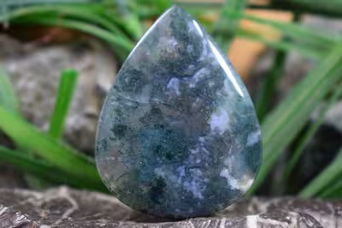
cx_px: 171
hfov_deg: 24.6
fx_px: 783
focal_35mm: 82
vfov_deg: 16.5
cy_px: 114
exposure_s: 1/60
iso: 1400
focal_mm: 55
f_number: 5.6
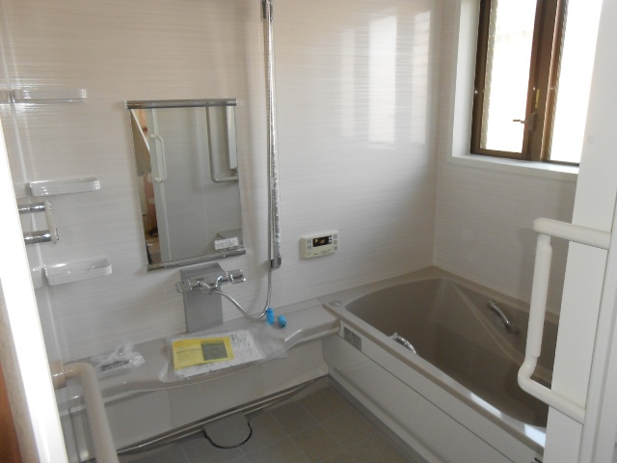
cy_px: 232
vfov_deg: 53.1
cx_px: 308
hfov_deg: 67.3
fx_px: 463
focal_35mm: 26
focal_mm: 4.6
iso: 200
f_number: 3.5
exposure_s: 1/30
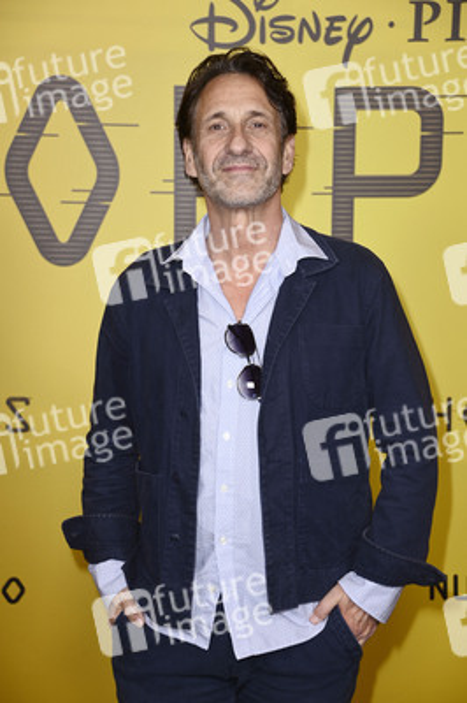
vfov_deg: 22.2
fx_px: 1793
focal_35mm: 92
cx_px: 234
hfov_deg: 14.8
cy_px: 352
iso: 1000
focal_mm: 92
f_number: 5.6
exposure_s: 1/250
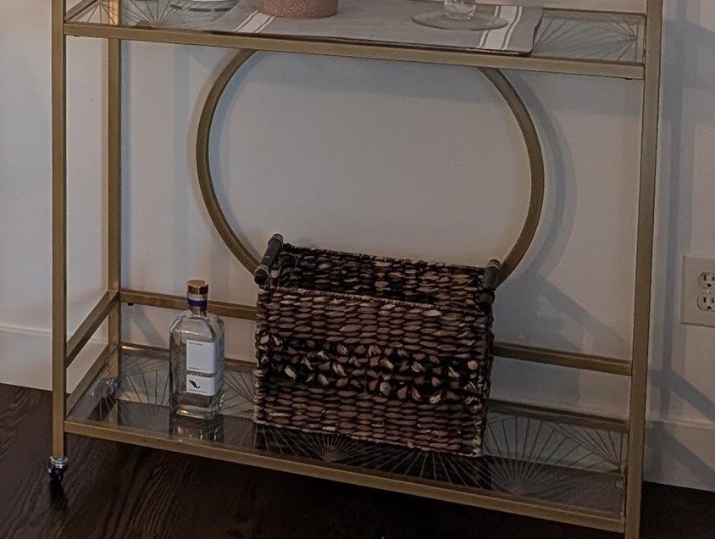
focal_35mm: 87
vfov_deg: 16.3
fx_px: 1800
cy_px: -104
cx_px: -397
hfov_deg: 19.3
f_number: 1.68
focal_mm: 6.9
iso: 17
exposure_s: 1/129
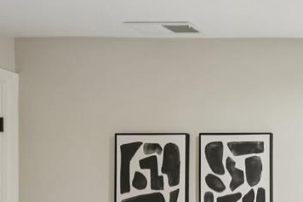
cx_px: 504
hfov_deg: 23.4
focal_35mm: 59
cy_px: 231
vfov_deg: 21.6
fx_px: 496
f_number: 8
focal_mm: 14
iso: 640
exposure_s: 1/25
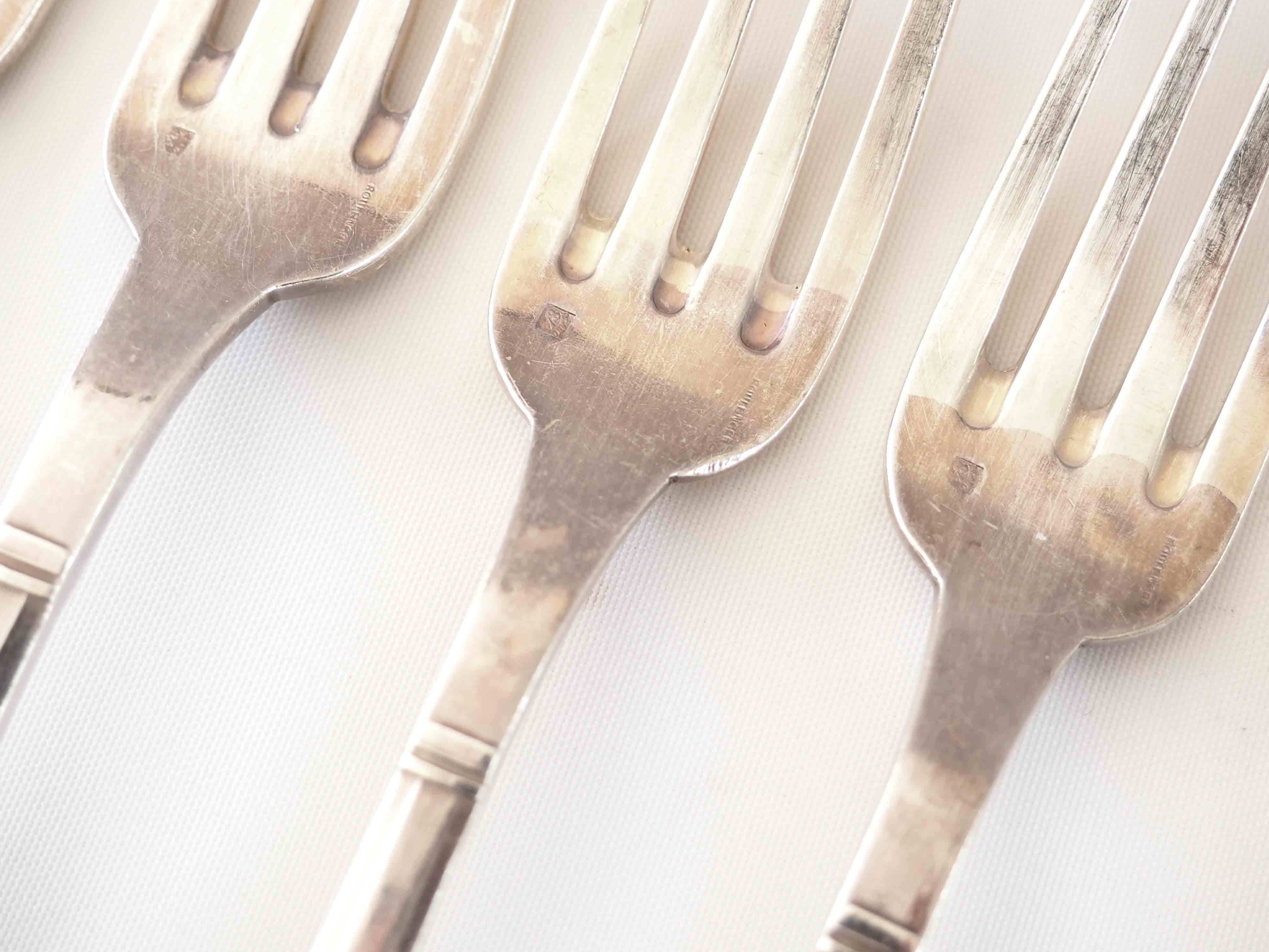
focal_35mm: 56
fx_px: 2053
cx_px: 662
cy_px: 397
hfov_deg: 34.3
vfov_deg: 26.1
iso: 320
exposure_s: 1/60
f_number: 4.5
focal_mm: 24
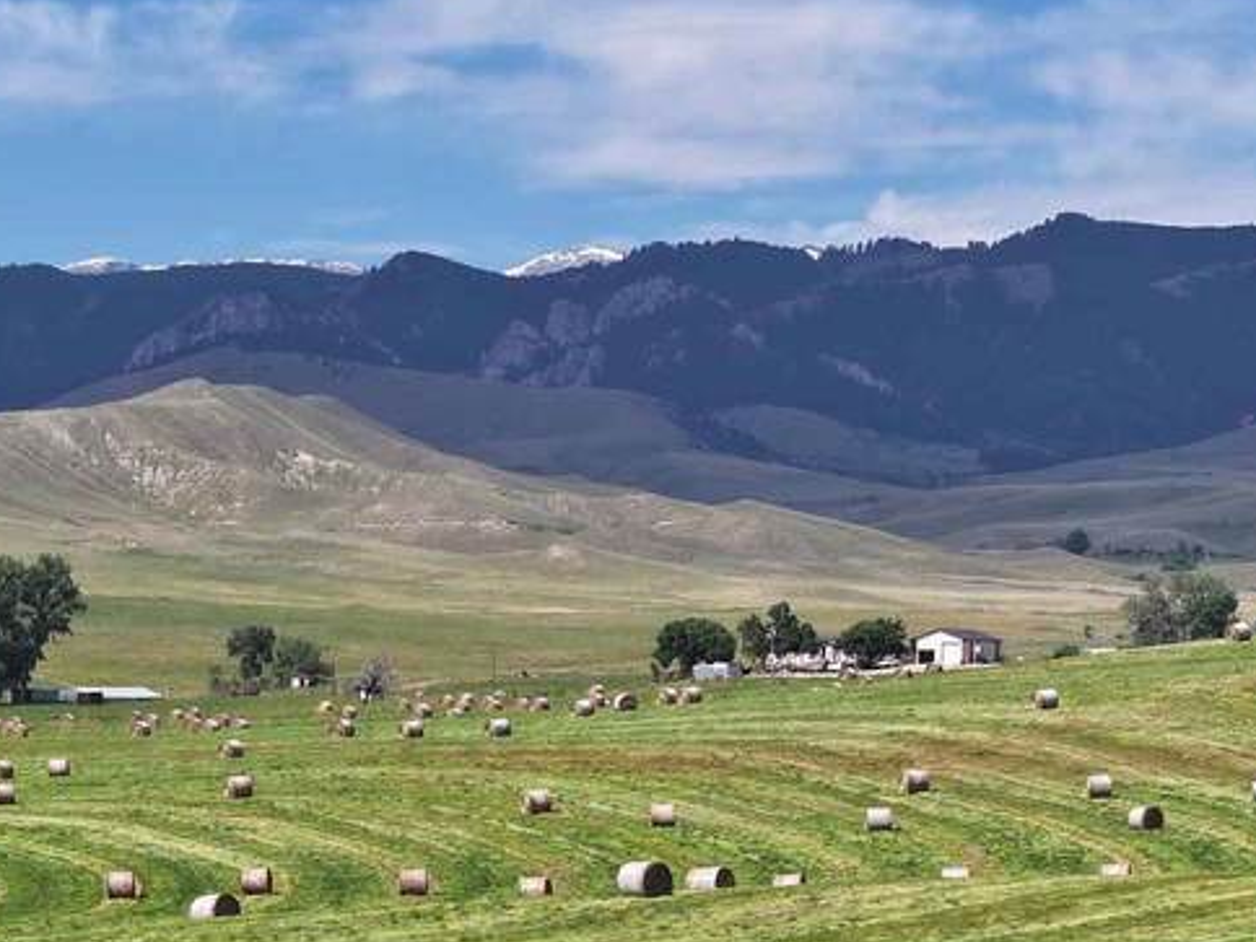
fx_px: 6713
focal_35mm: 185
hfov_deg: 10.7
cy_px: 1051
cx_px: 340
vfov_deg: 8.0
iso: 100
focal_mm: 19.35
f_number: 2.8
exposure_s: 1/1250
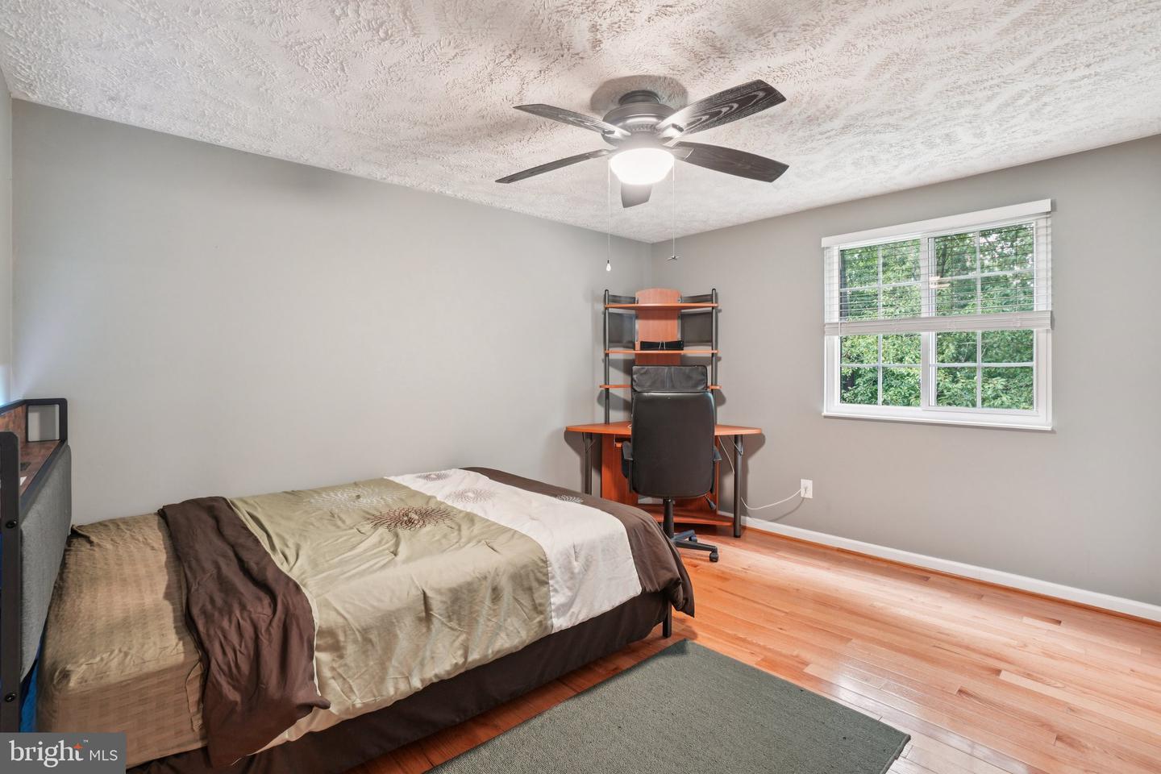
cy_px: 387
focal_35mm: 15
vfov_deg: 77.3
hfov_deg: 100.4
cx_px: 580
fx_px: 484
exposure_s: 1
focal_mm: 10
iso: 100
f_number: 7.1
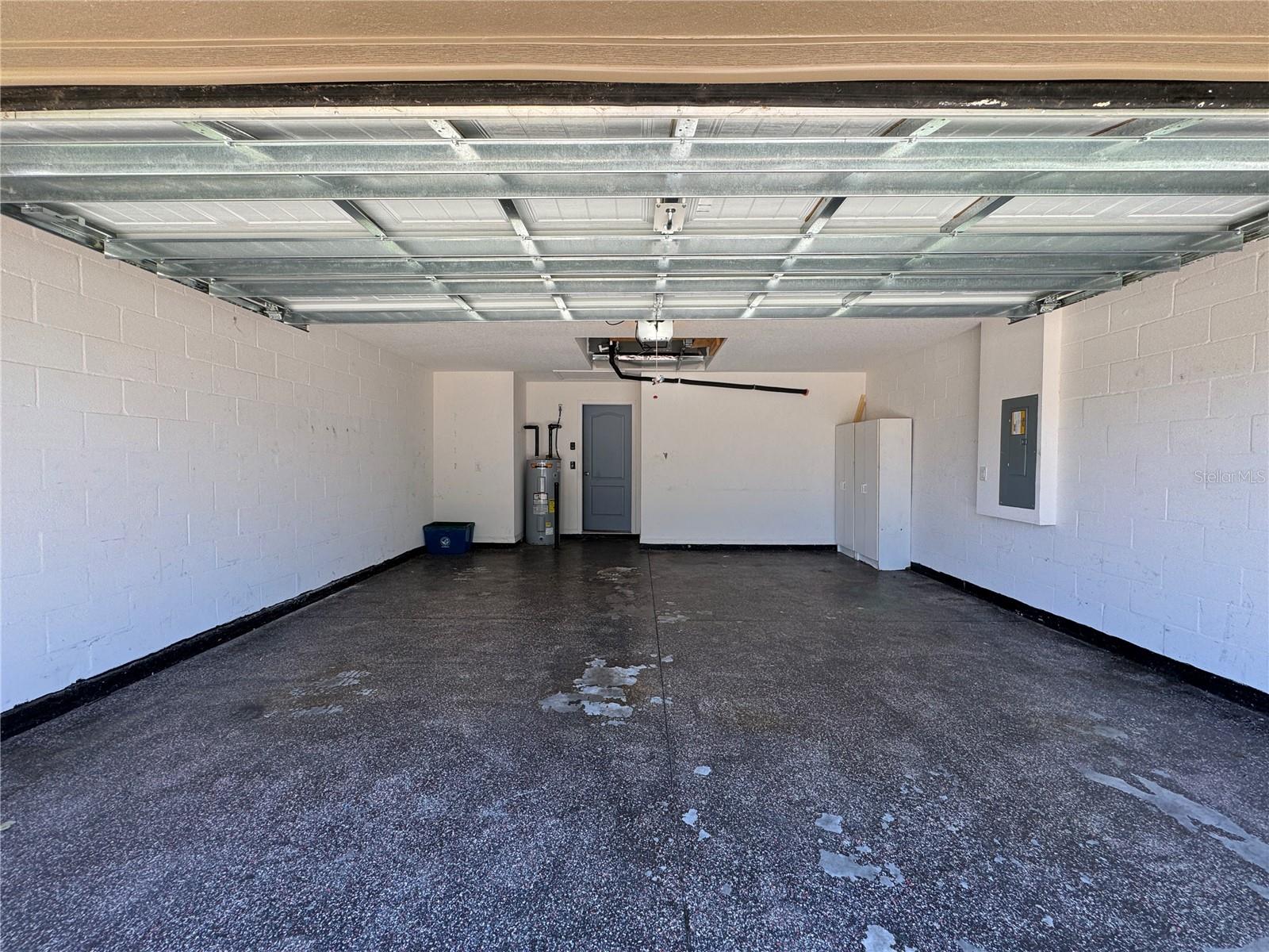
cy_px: 476
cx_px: 634
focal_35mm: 14
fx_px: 513
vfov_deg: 85.7
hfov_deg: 102.1
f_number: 2.2
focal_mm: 2.22
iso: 40
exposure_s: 1/207
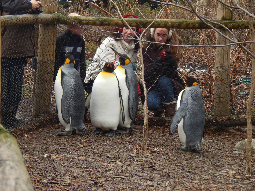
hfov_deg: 14.9
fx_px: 972
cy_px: 96
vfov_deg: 11.2
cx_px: 128
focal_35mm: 132
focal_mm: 23.4
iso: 125
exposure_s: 1/80
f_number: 4.8
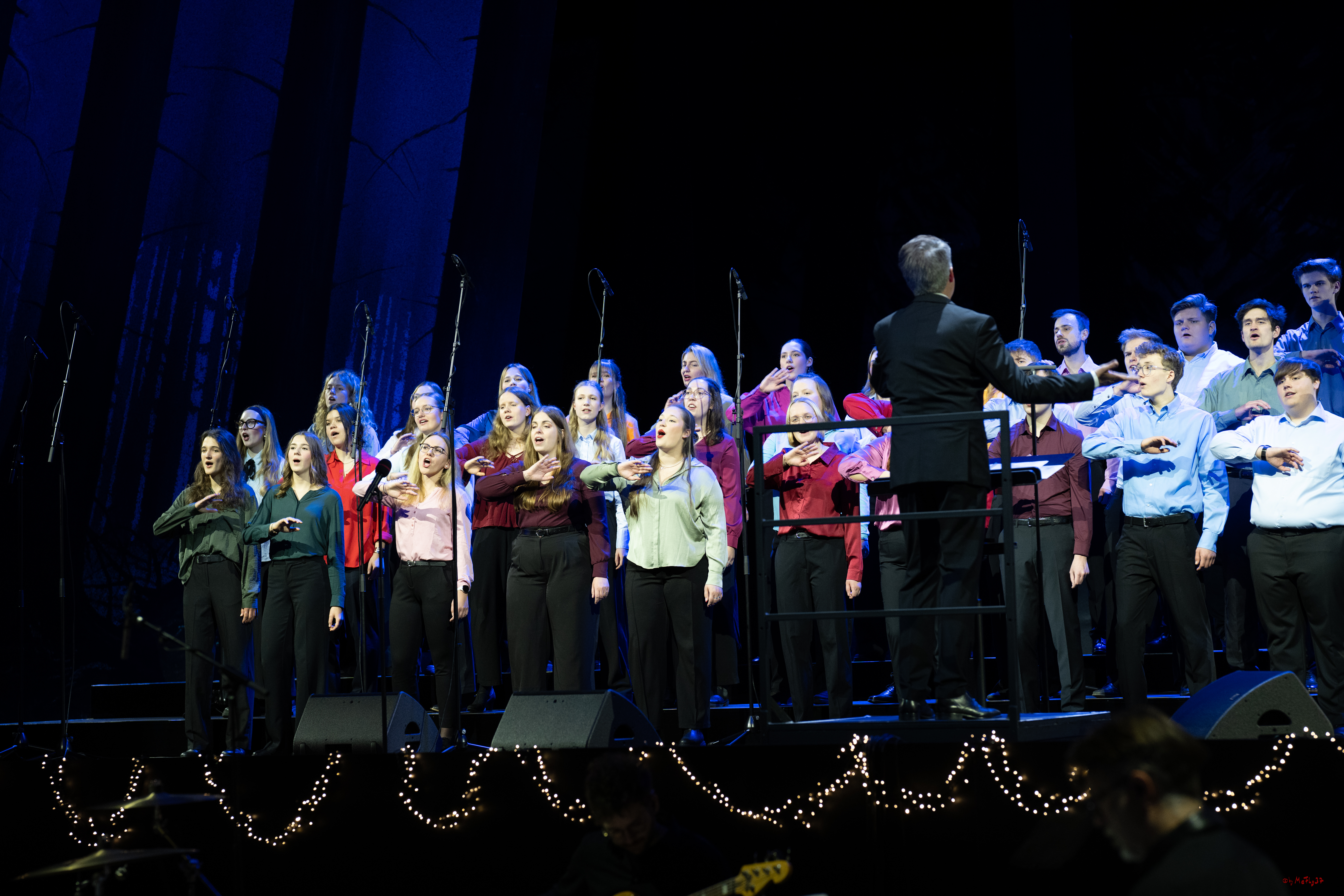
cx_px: 672
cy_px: 448
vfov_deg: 16.1
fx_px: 3173
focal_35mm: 85
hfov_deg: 23.9
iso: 1000
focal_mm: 85
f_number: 2.8
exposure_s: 1/160
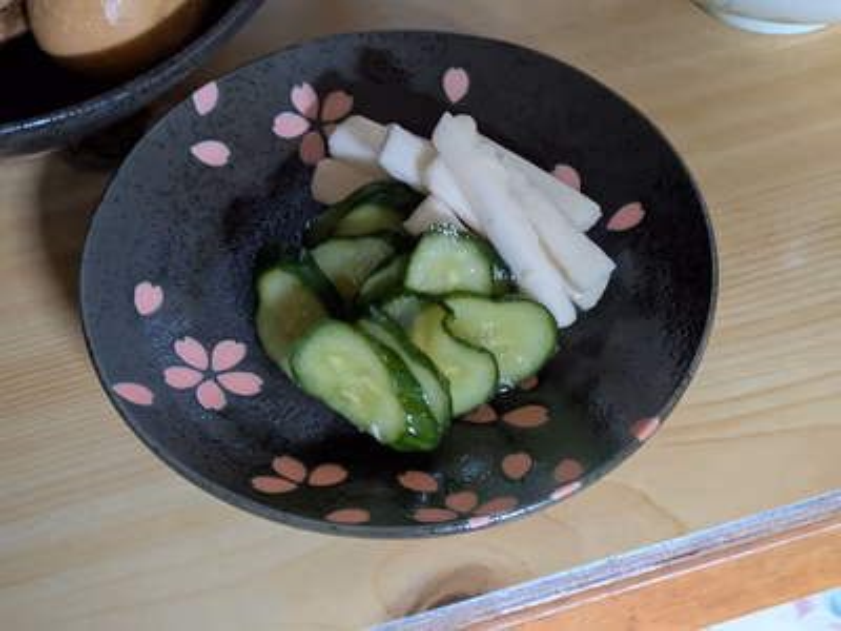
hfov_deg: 37.5
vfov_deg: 28.6
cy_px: 316
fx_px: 1239
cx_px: 420
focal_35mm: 51
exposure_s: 1/20
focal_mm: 5.43
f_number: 1.89
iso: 884
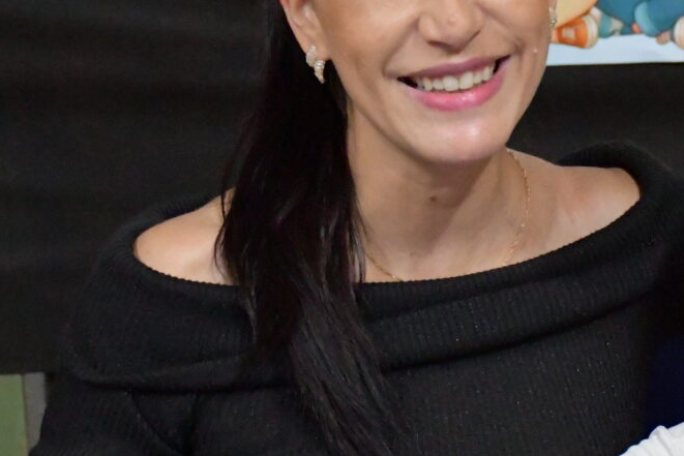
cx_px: 647
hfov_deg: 11.1
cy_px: 259
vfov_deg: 7.5
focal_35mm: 183
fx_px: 3478
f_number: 4.5
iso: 10000
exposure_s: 1/60
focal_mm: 42
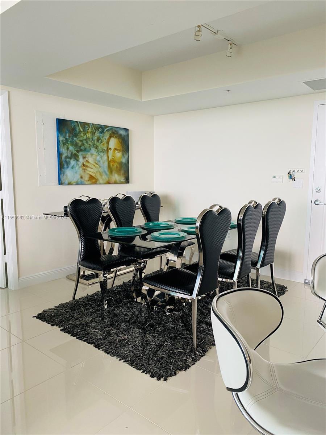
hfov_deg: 53.1
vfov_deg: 67.3
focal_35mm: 26
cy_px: 218
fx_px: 326
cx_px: 163
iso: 80
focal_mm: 4.25
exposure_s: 1/60
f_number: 1.8
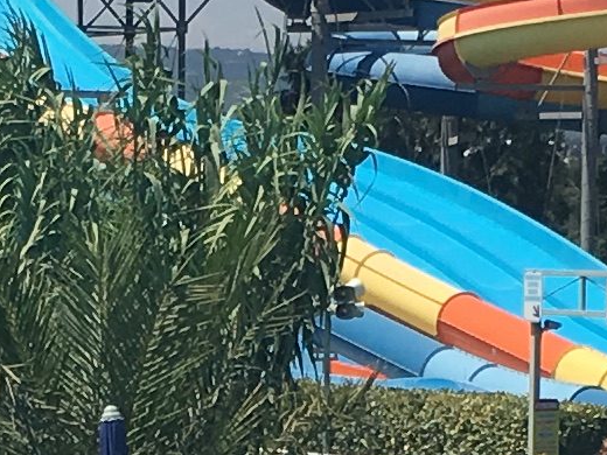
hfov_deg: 8.8
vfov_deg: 6.5
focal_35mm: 225
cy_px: 679
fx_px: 3945
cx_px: 88
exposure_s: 1/2331
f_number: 2.2
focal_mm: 4.15
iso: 25
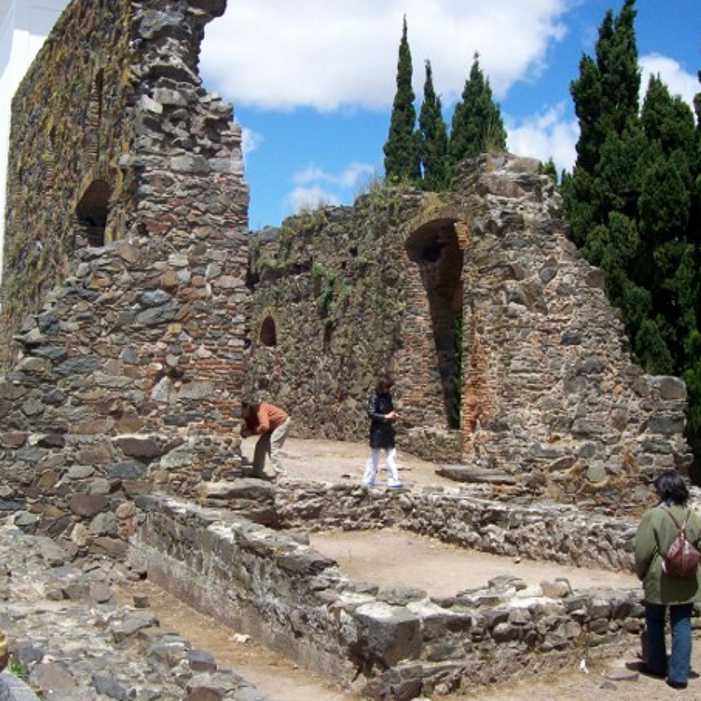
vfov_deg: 37.6
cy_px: 345
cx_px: 327
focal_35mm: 45
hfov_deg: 37.5
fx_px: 1031
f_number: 4.8
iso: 80
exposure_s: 1/616
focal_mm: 6
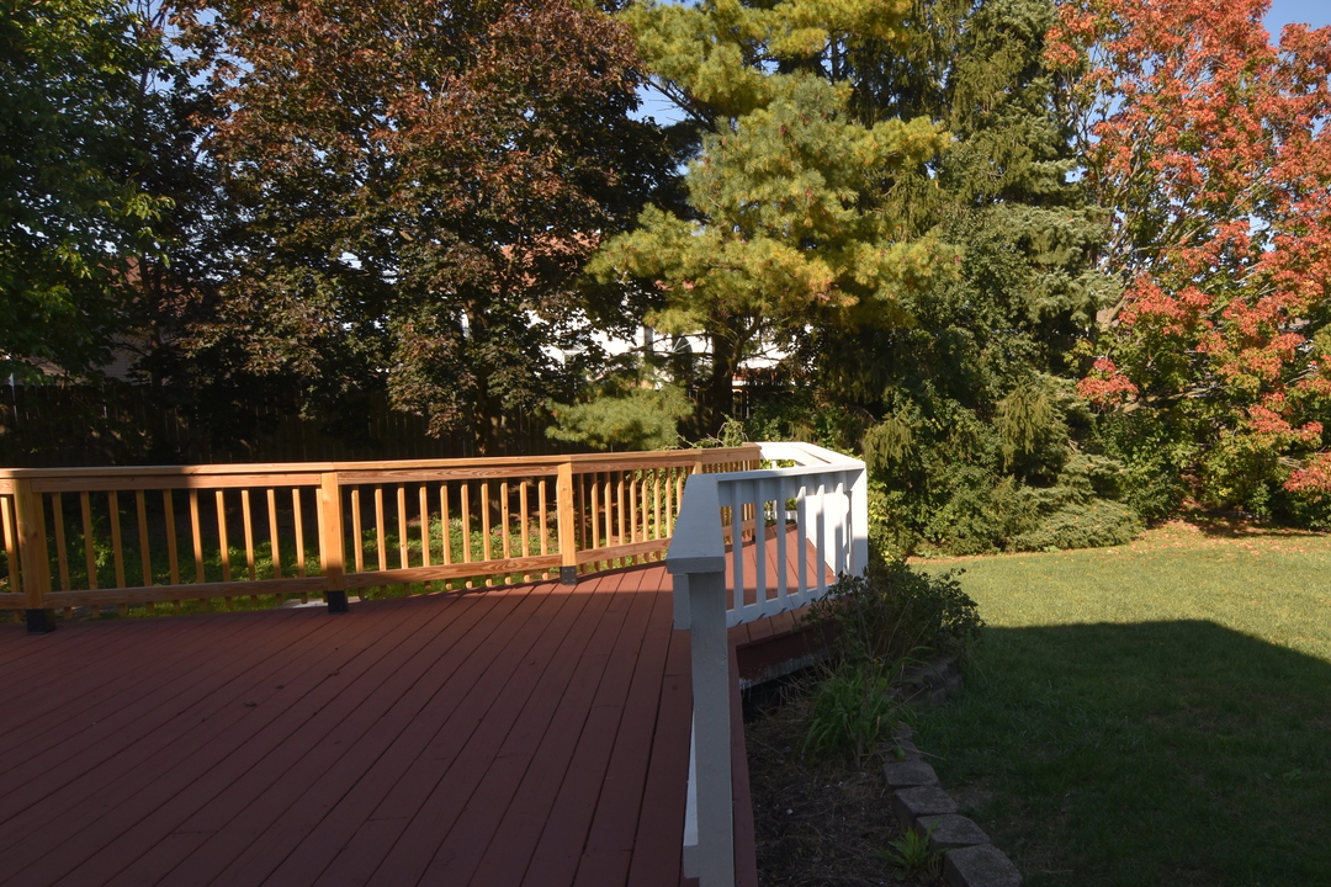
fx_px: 998
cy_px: 529
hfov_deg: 65.6
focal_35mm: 27
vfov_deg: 47.7
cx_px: 890
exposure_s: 1/250
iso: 140
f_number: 8
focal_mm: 12
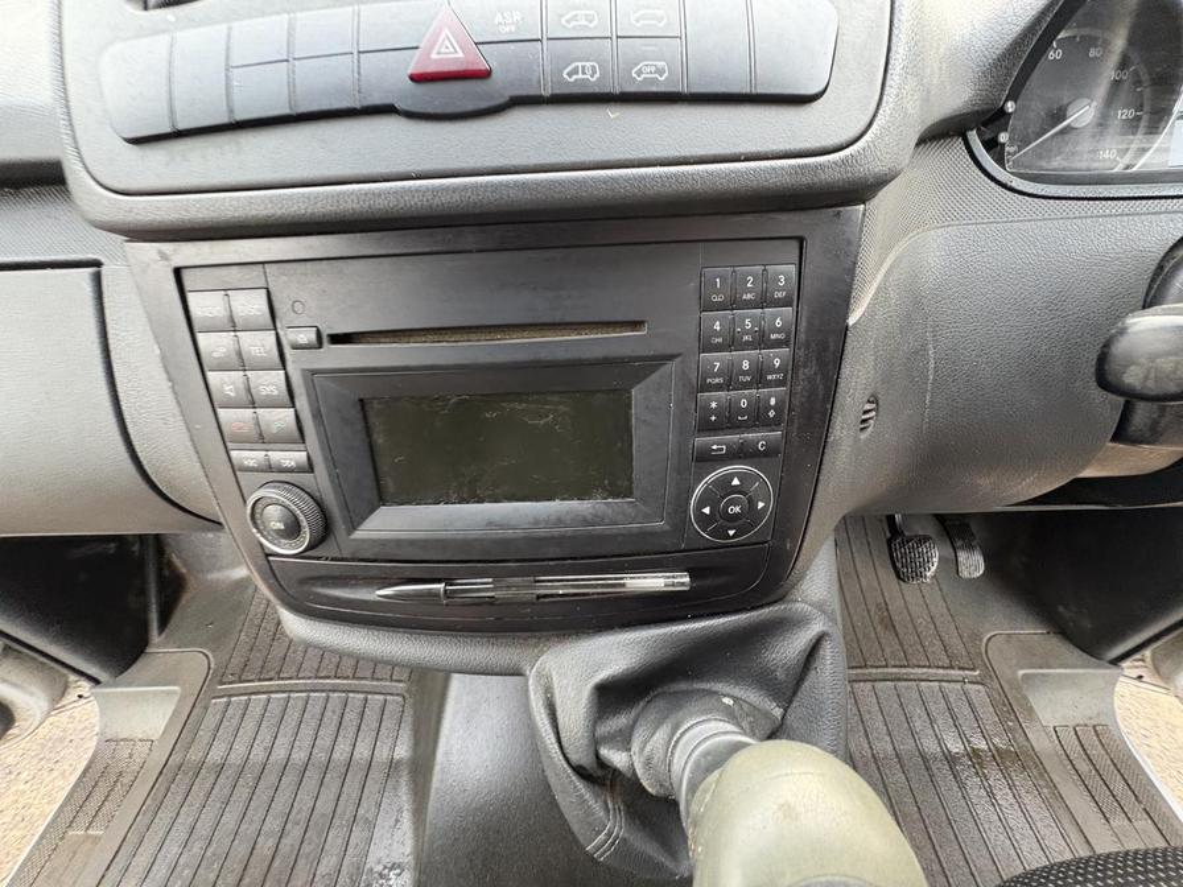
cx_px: 592
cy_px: 444
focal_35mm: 14
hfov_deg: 102.1
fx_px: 478
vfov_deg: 85.7
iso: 640
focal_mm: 2.22
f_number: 2.2
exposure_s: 1/60
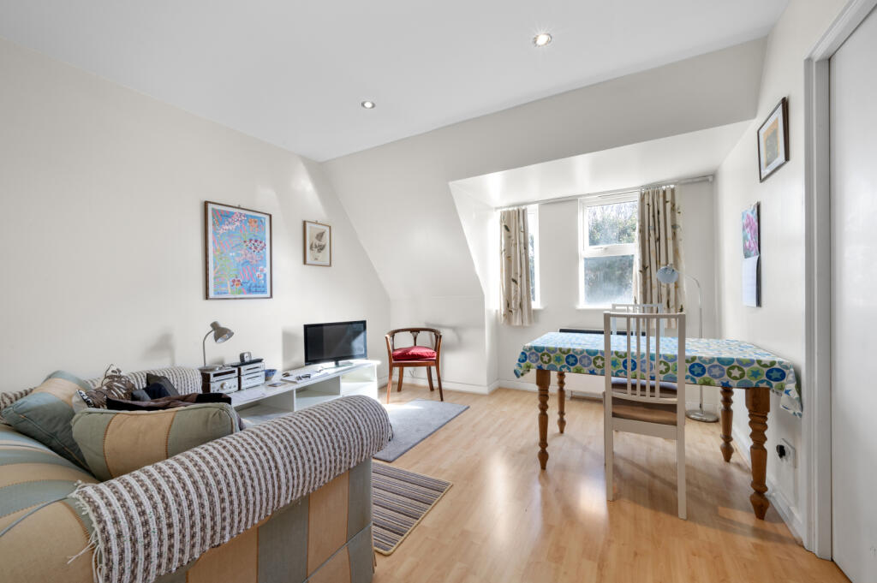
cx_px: 438
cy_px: 292
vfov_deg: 81.1
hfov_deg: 104.3
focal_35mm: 14
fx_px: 341
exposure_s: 1/3
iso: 200
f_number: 16
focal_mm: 14
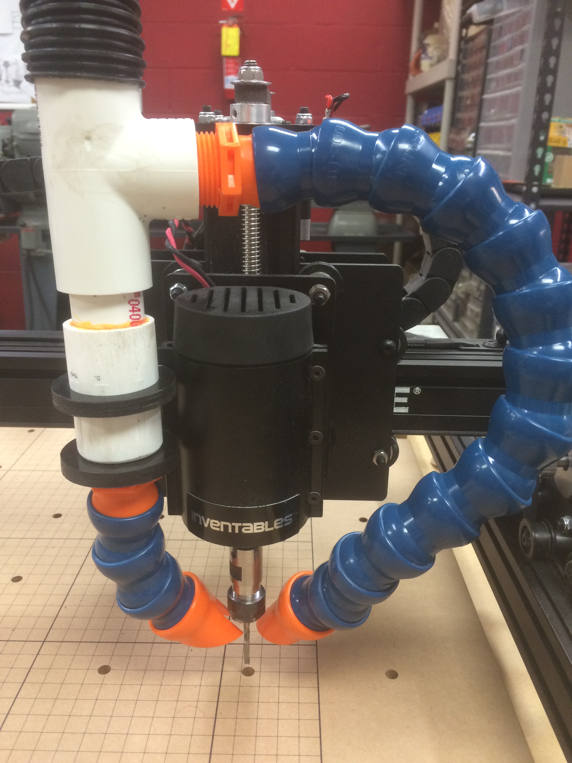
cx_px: 286
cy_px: 382
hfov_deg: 48.2
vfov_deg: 61.7
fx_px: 639
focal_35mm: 29
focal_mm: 4.15
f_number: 2.2
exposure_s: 1/30
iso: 125
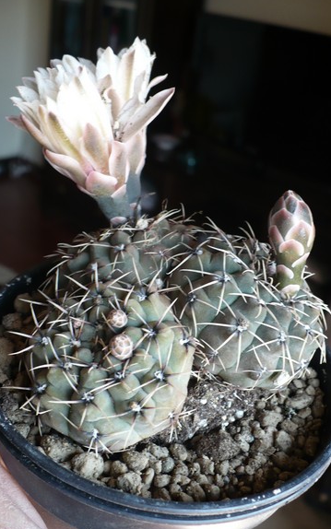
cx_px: 160
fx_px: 591
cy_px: 265
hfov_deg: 31.3
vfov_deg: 48.2
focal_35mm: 41
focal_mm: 6.1
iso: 100
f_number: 2.8
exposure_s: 1/40
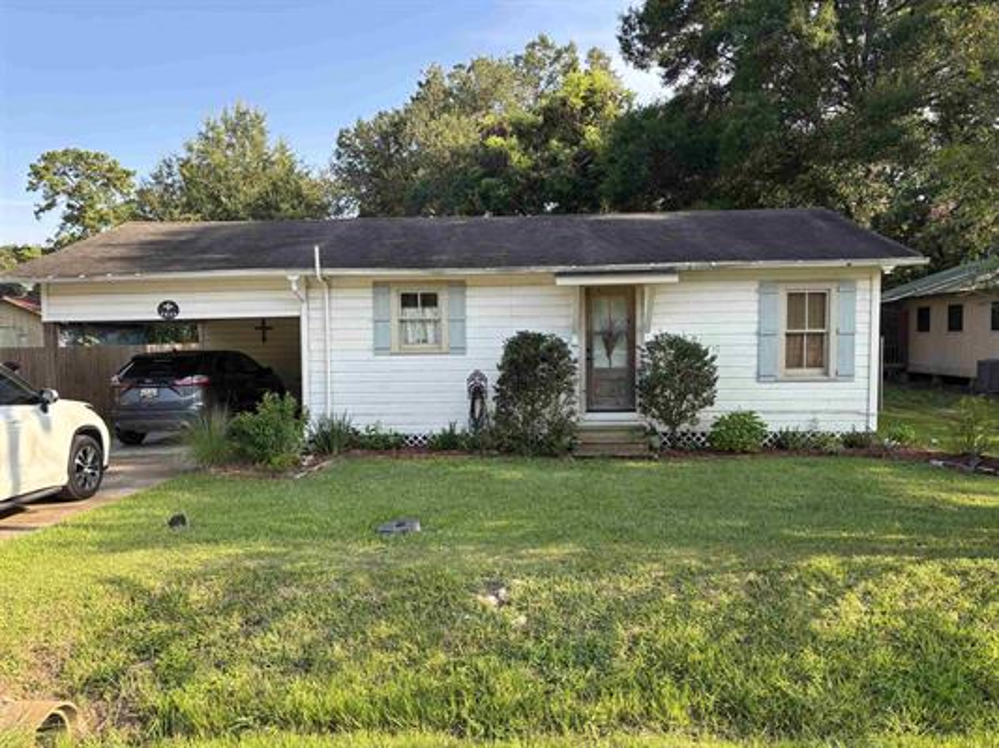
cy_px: 374
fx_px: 750
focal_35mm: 26
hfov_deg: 67.3
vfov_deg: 53.0
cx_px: 500
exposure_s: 1/591
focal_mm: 5.96
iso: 50
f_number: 1.6
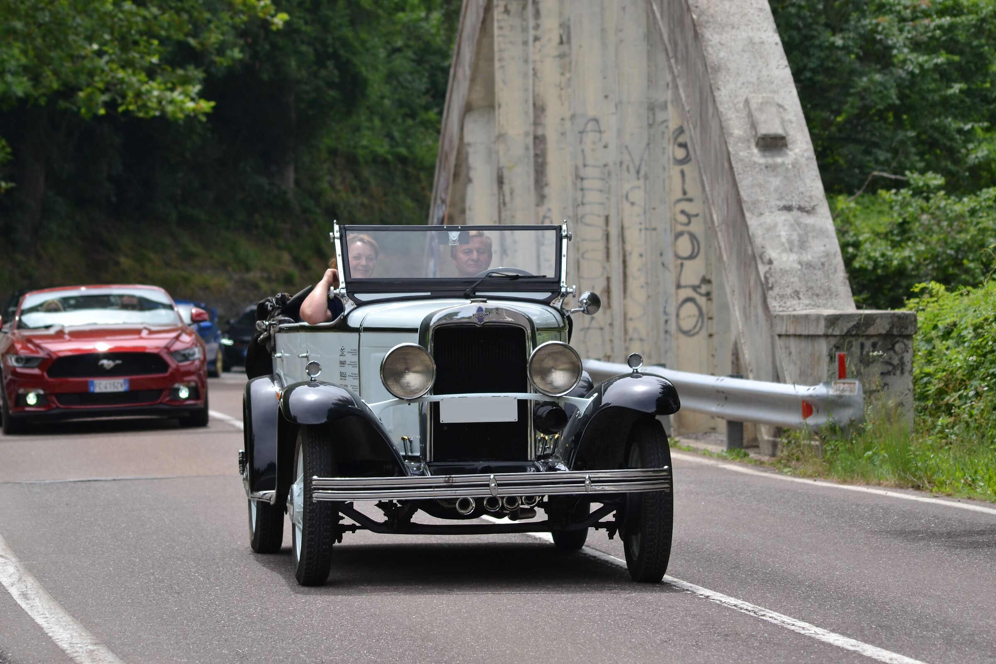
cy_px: 332
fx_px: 5063
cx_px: 498
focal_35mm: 183
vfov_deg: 7.5
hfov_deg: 11.2
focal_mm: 122
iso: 400
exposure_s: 1/1600
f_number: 5.6
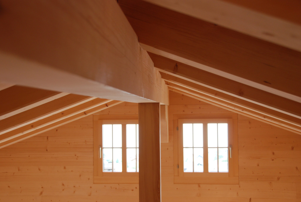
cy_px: 101
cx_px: 150
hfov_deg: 44.9
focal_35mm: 44
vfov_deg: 30.9
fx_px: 364
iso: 400
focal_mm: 29
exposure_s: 1/50
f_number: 4.2
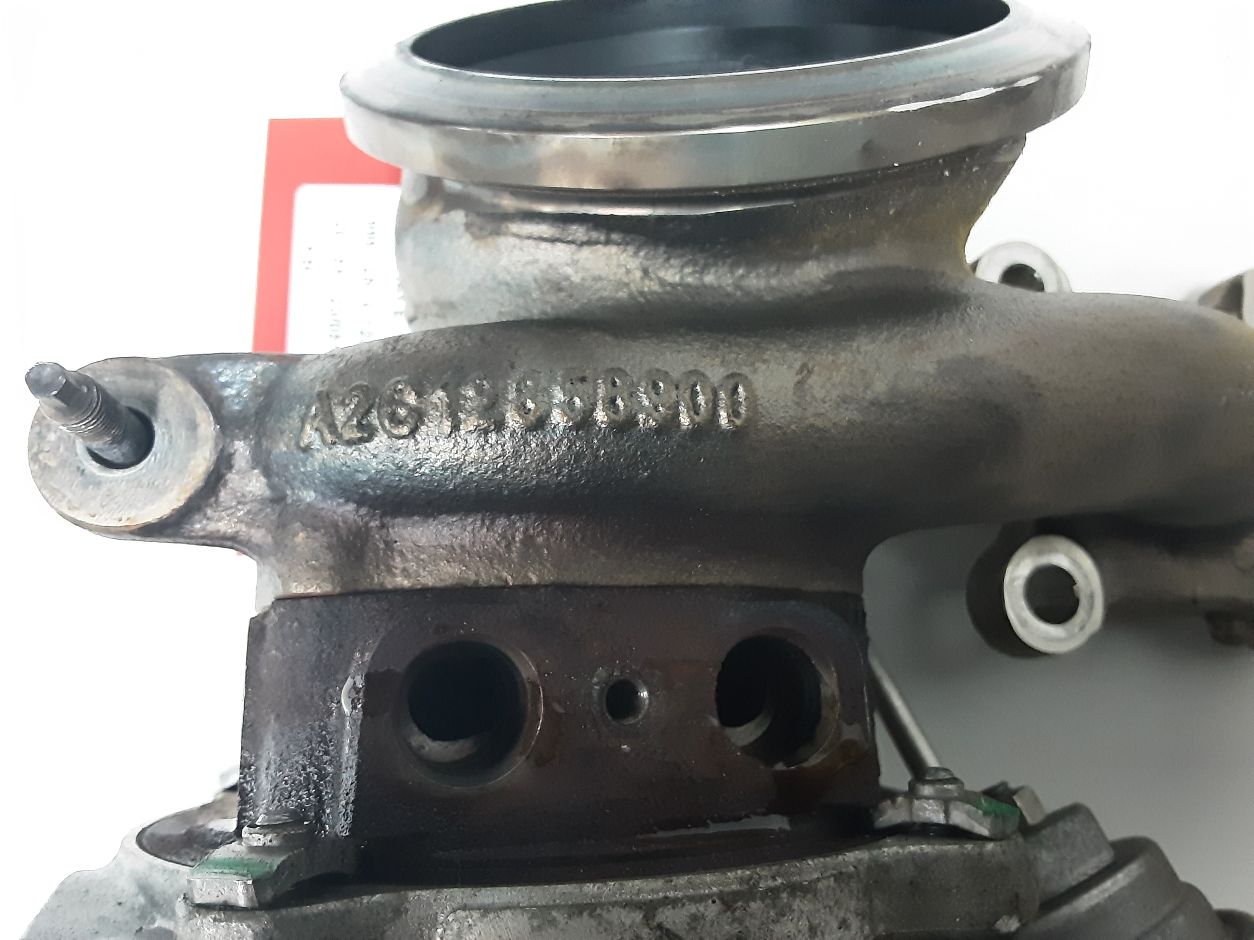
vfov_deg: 51.4
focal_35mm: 27
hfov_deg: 65.3
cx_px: 627
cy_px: 470
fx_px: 978
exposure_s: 1/25
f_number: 1.9
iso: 400
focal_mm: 2.91
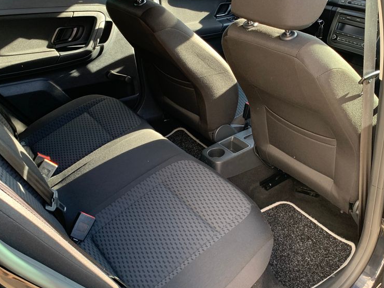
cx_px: 220
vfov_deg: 39.6
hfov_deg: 51.2
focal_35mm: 36
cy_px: 133
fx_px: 399
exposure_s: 1/101
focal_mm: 4.25
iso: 100
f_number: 1.8
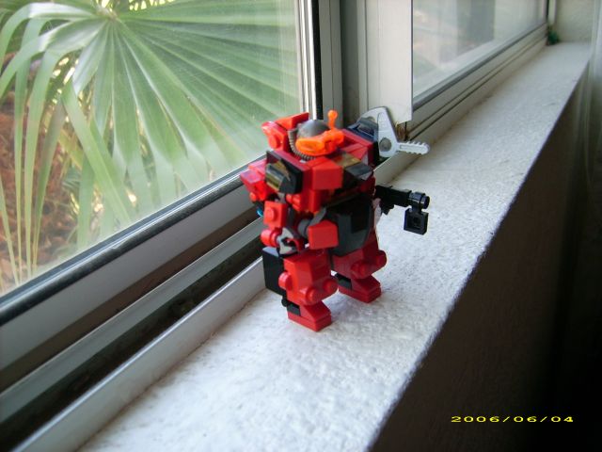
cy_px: 226
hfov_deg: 52.6
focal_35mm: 35
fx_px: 609
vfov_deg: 40.7
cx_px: 301
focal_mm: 5.95
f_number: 2.8
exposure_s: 1/42
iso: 50
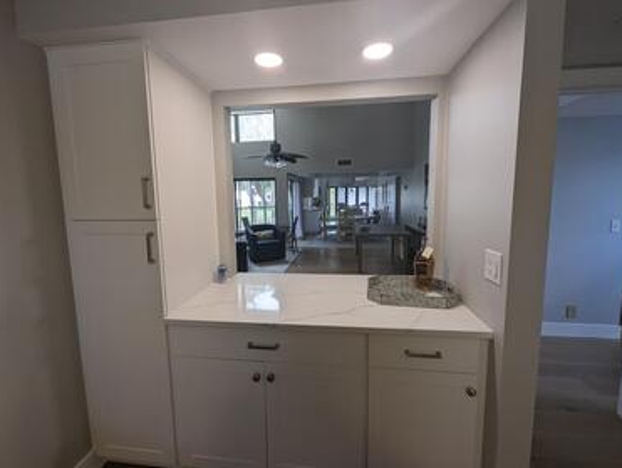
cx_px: 302
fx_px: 252
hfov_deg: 102.0
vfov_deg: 85.7
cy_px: 223
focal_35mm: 14
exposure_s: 1/36.8
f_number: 2.2
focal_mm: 1.95
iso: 75
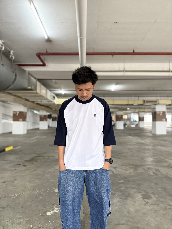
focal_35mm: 24
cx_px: 86
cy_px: 114
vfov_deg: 71.6
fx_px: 159
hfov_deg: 56.8
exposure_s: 1/100
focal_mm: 6.76
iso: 400
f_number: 1.78
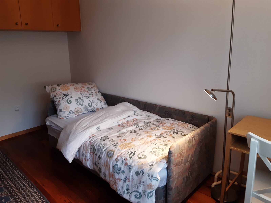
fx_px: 204
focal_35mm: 26
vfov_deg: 53.1
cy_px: 102
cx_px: 136
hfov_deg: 67.3
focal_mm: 3.92
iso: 80
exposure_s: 1/50
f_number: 1.7
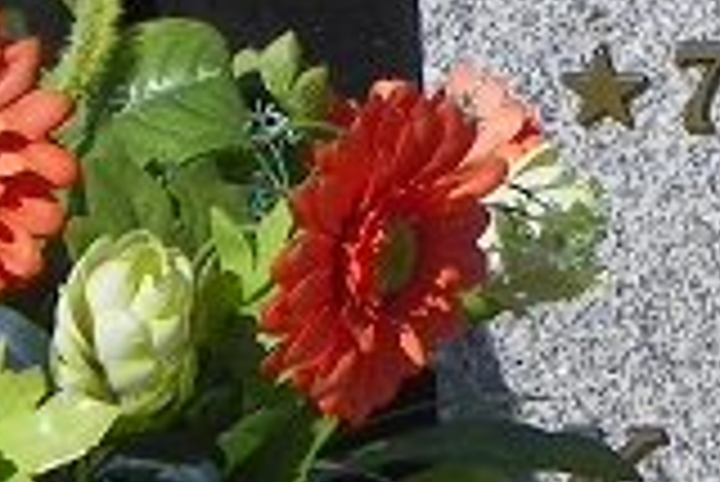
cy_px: -18
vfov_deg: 4.5
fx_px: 6085
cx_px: 900
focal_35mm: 304
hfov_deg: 6.7
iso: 64
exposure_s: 1/400
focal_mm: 13
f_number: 5
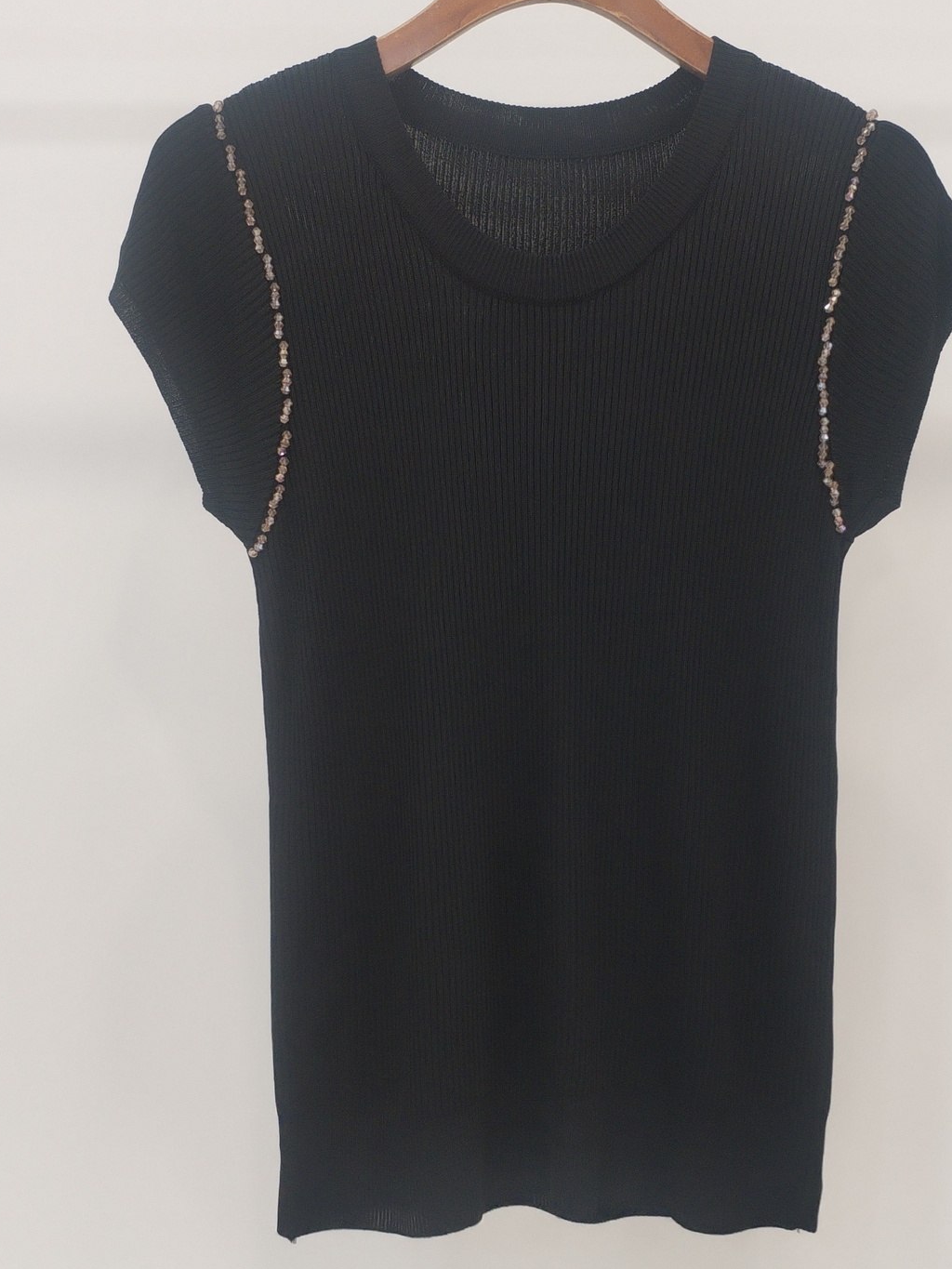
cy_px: 616
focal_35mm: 51
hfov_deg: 28.5
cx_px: 540
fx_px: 1870
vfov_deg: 37.5
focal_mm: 4.75
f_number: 1.8
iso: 400
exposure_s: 1/60
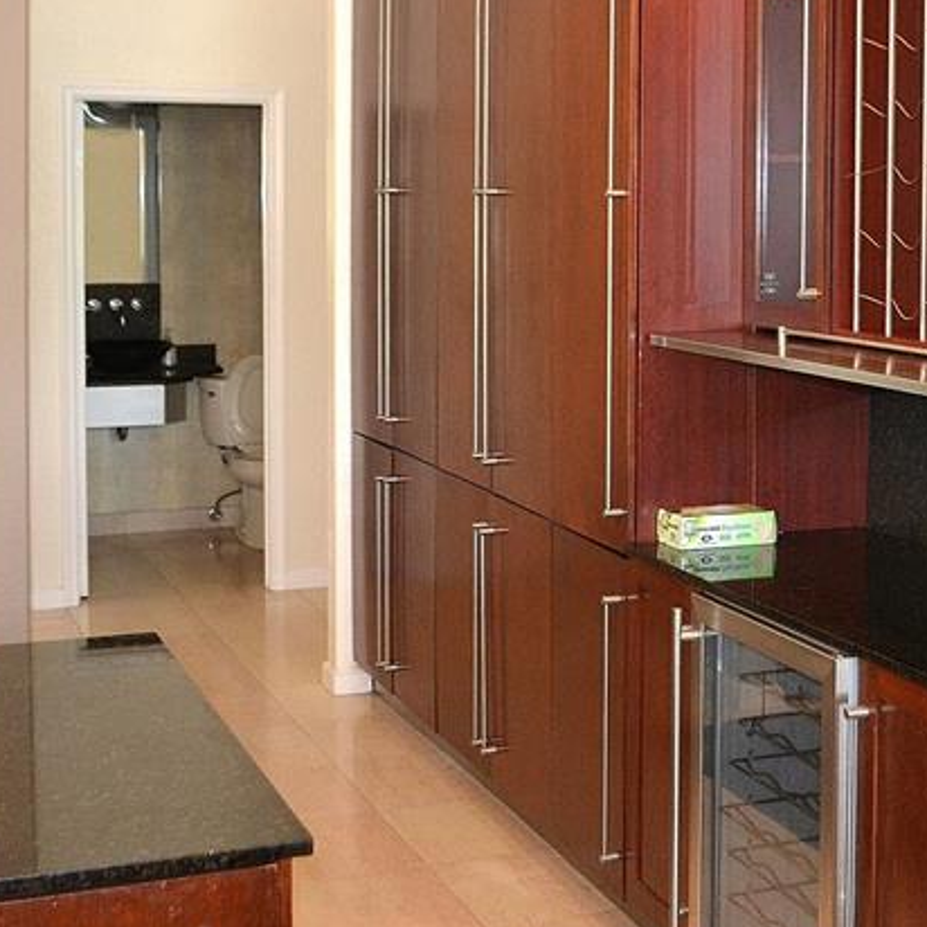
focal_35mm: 57
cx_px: 760
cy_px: 241
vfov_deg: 29.6
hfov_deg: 29.3
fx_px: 1727
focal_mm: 18
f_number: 3.5
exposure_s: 1/60
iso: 1100
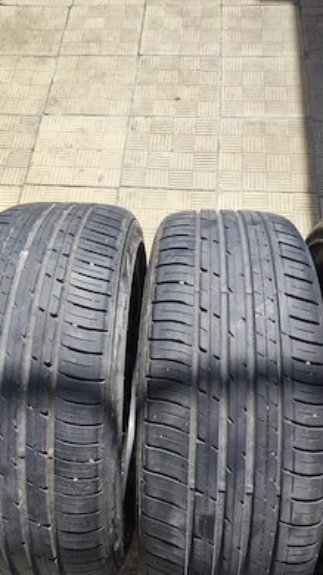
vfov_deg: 67.9
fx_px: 427
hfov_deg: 41.4
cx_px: 164
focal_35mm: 28
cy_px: 285
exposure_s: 1/476
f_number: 1.79
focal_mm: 4.7
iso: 50
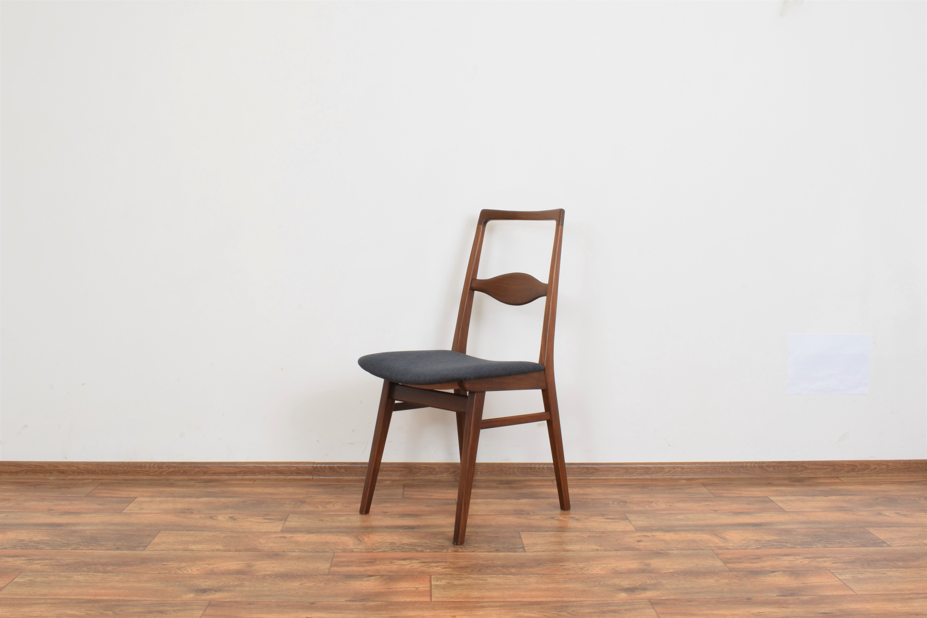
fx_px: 927
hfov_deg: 53.1
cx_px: 464
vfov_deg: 36.9
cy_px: 309
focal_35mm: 36
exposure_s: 4
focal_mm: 24
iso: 100
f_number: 25
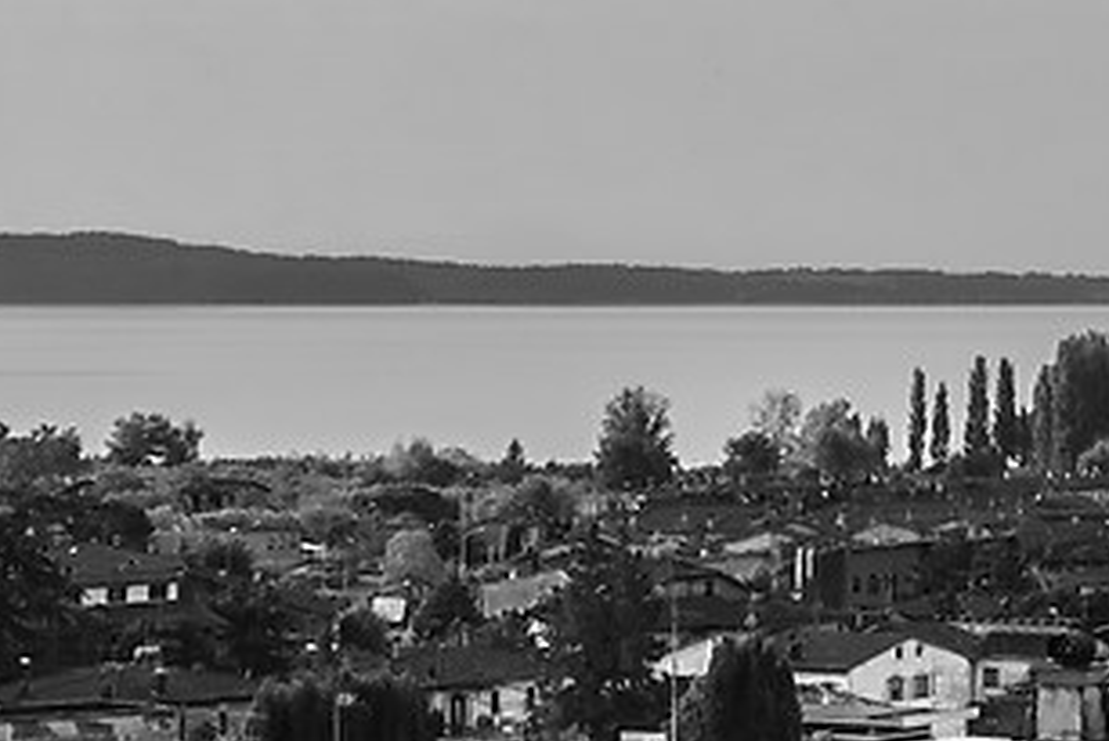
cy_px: -286
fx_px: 5054
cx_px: 1622
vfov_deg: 8.2
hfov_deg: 12.0
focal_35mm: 164
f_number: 8
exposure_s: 306
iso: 100
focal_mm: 21
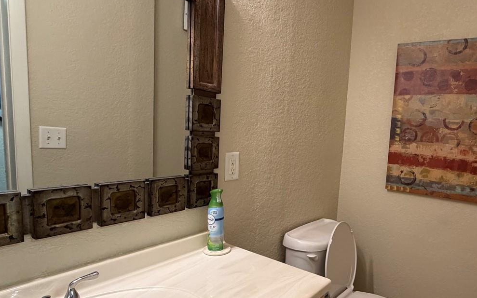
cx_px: 327
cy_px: 176
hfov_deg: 72.0
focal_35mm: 24
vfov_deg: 50.8
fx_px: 312
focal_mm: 2.22
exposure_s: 1/120
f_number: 2.2
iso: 320
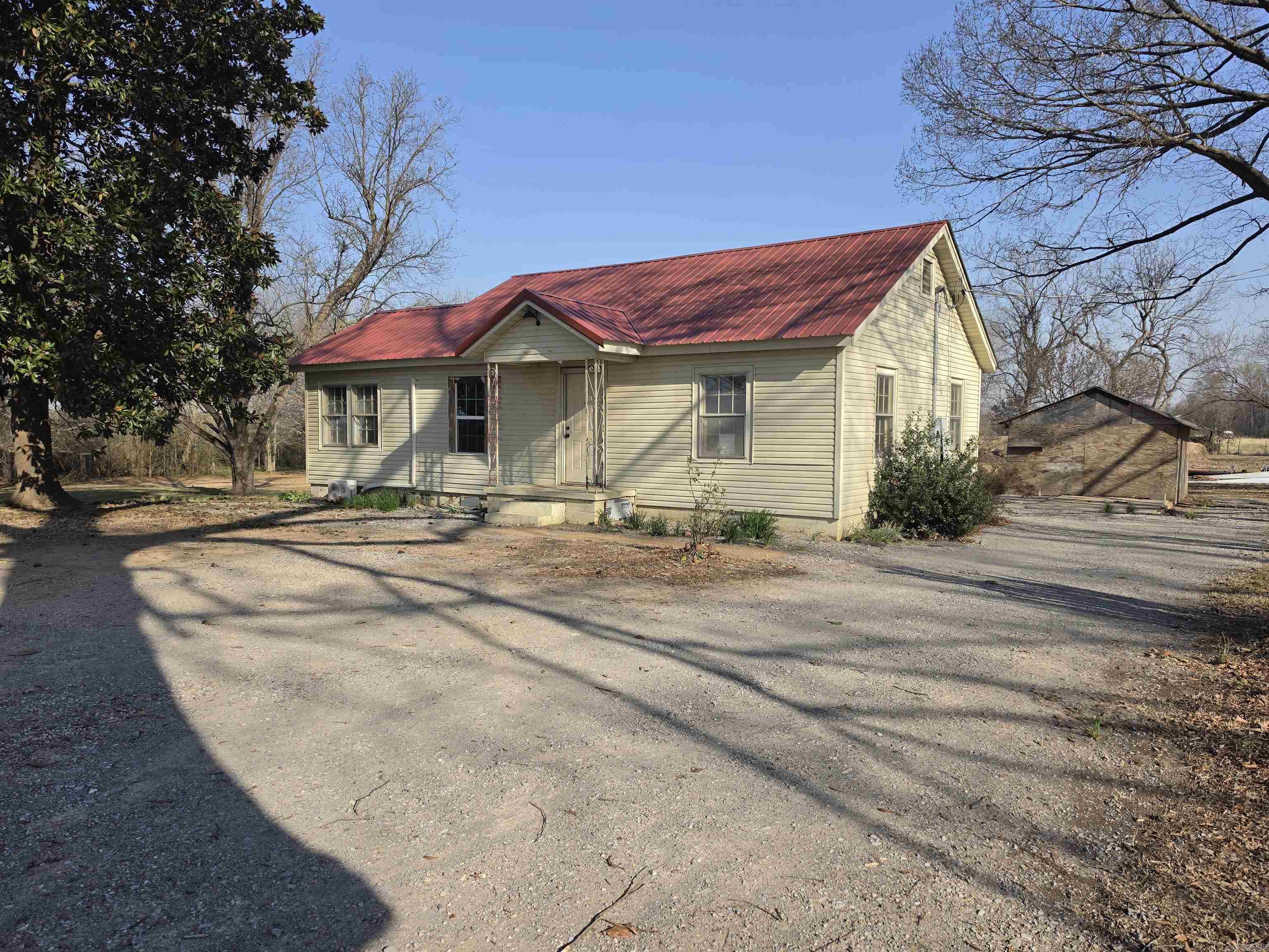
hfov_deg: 73.9
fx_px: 843
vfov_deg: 58.9
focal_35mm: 23
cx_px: 634
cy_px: 476
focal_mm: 6.5
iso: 64
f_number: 1.4
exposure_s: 1/5151
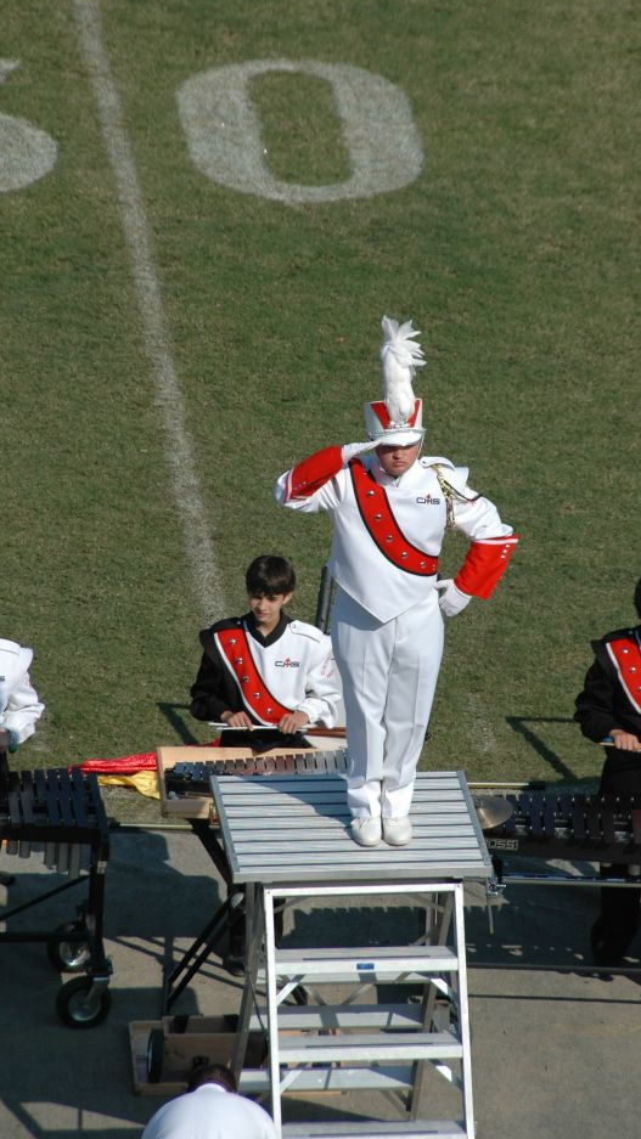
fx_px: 10365
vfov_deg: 6.3
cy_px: 537
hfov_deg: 3.5
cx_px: 345
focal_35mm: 343
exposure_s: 1/800
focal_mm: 200
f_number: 7.1
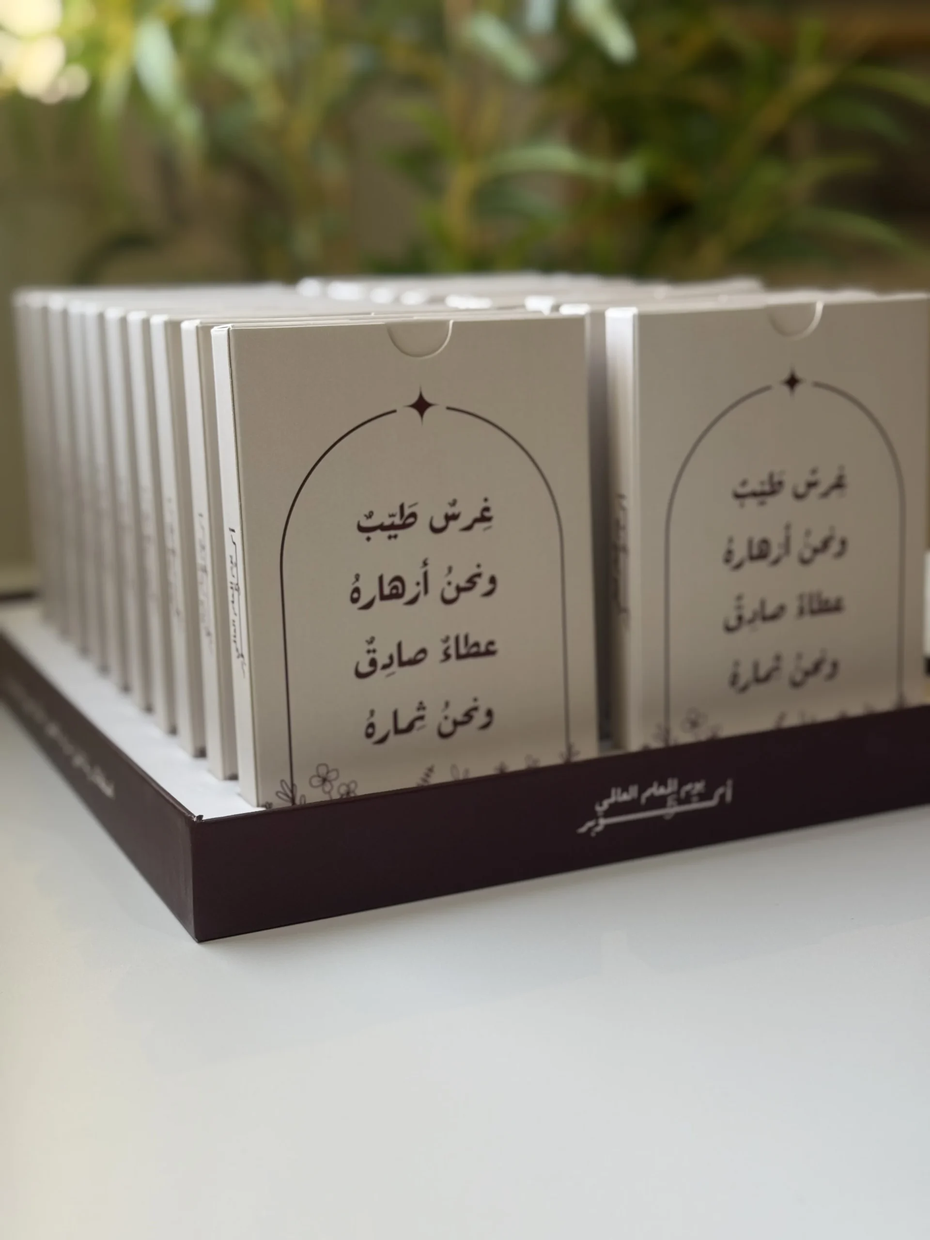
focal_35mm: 48
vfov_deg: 39.7
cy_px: 620
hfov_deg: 30.3
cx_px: 465
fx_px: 1719
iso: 100
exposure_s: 1/82
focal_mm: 6.76
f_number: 1.78
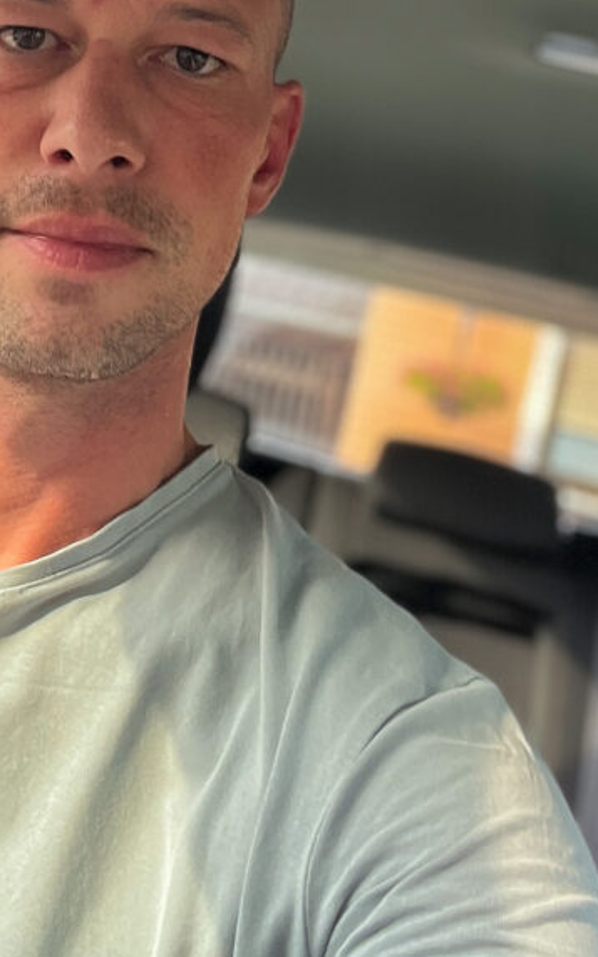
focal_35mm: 57
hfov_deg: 22.4
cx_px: 106
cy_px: 136
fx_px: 1486
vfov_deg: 34.1
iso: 100
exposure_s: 1/60
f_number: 2.2
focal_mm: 2.71
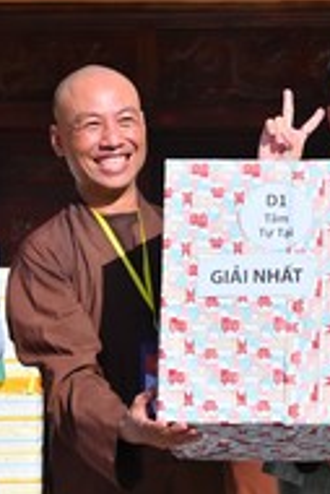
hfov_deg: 7.3
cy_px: 159
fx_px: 2580
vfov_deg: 10.9
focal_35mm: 188
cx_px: 261
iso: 100
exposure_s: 1/400
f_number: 8
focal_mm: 55
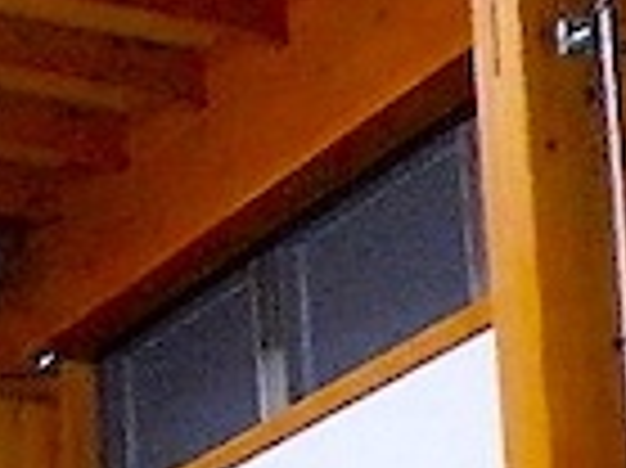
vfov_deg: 7.1
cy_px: 868
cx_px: -1351
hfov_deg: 8.1
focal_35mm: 202
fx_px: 3650
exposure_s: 1/60
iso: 400
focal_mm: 5
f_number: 3.5
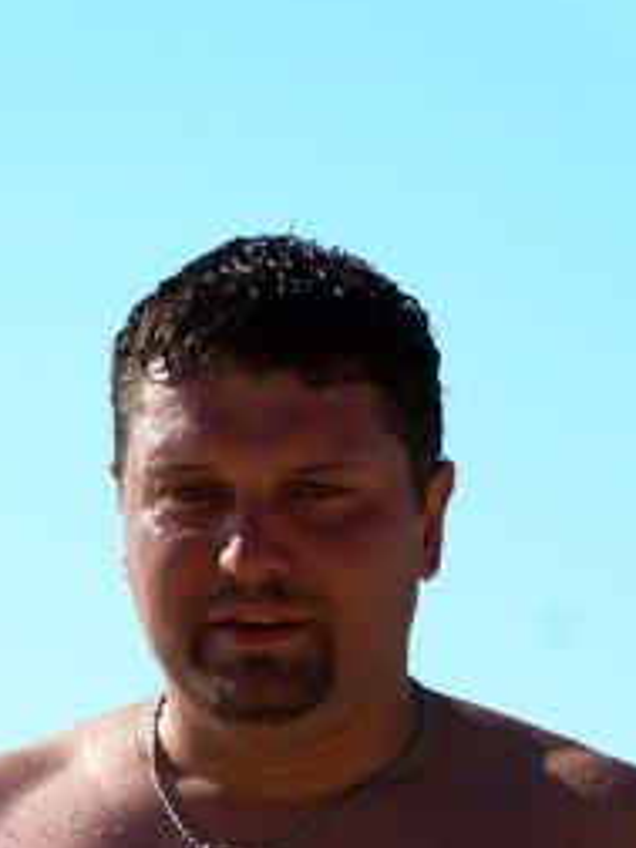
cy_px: 559
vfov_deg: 5.6
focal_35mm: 355
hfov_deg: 4.2
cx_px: 241
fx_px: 8697
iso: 80
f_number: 4
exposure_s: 1/500
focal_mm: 46.6
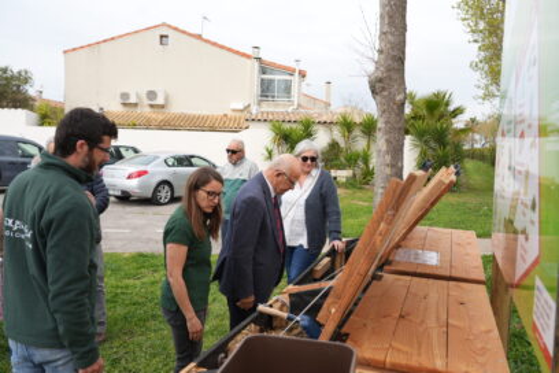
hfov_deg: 61.9
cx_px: 280
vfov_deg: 43.6
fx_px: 466
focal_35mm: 30
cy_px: 186
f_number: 5.6
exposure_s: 1/200
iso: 100
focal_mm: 30
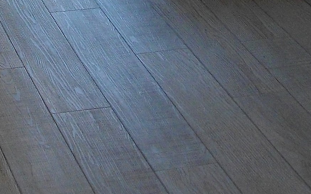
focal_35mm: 128
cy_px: -233
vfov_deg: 9.4
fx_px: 1085
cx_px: 124
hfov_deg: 16.3
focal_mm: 5.7
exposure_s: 1/160
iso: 100
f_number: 2.9
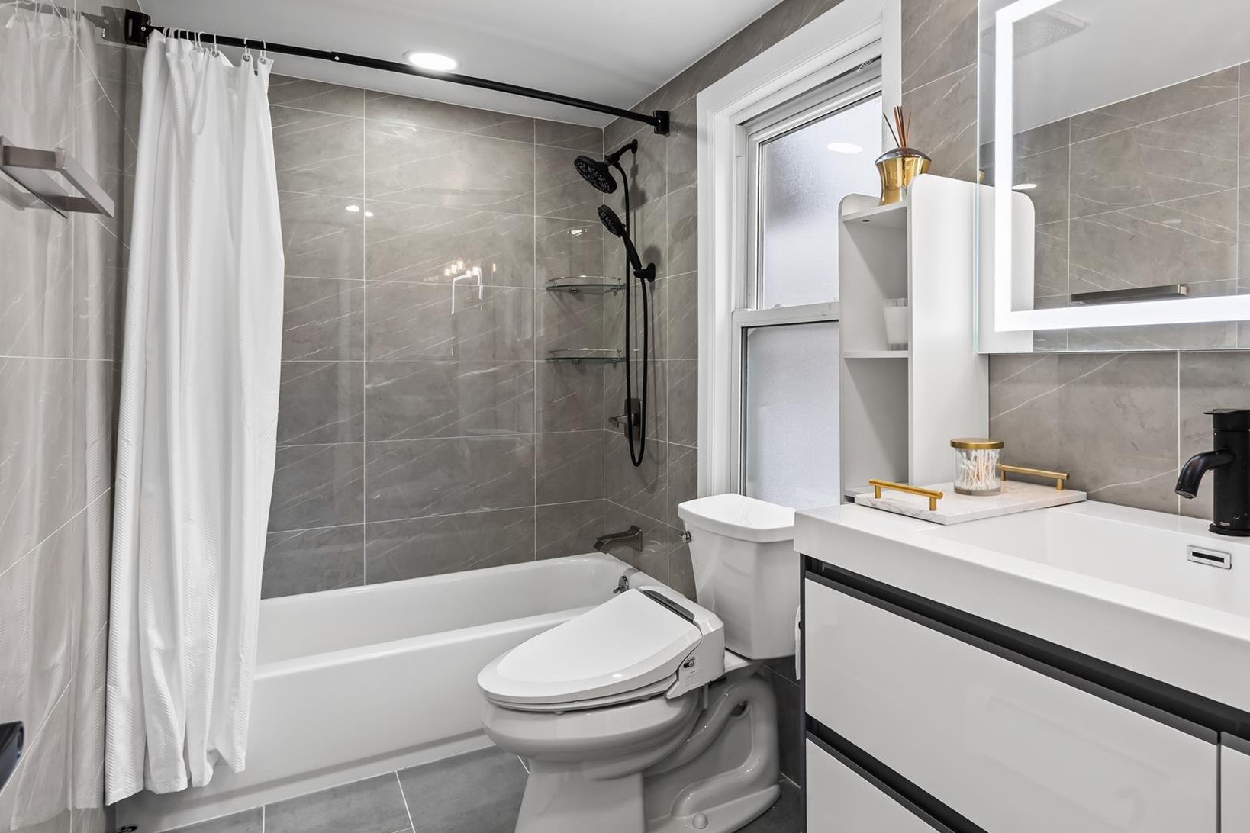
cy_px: 399
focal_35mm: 20
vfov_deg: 61.9
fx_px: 694
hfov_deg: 83.1
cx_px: 741
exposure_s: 1/2
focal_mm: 16
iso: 100
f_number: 10
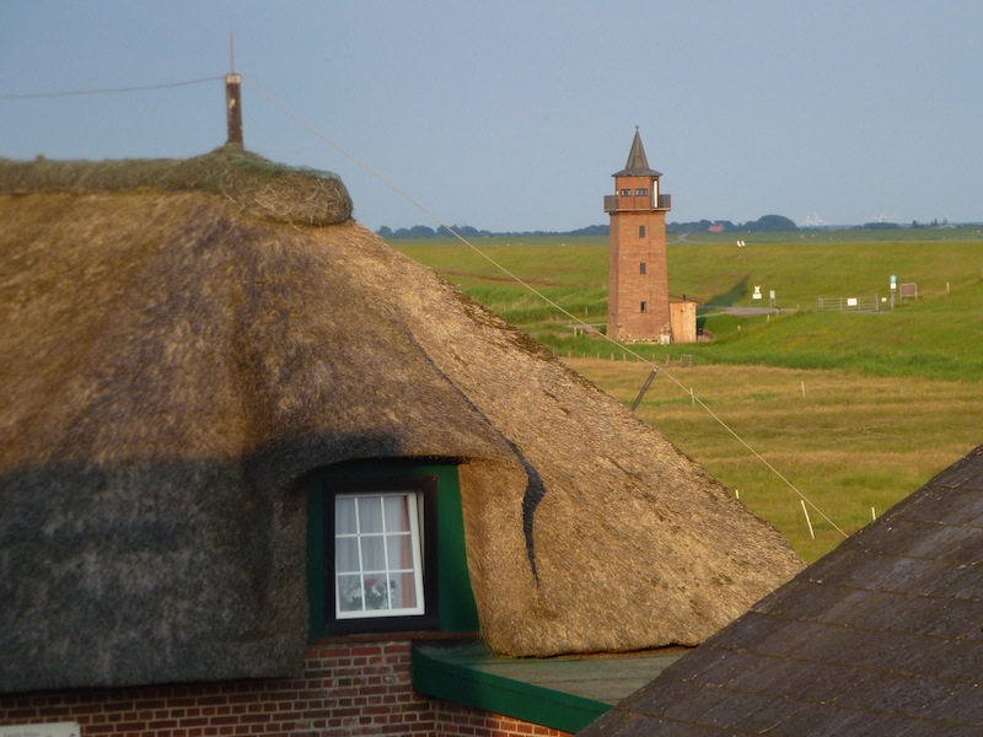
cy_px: 368
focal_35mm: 200
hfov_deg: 9.9
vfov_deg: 7.4
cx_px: 492
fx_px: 5679
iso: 100
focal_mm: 32.6
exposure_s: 1/160
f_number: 5.4
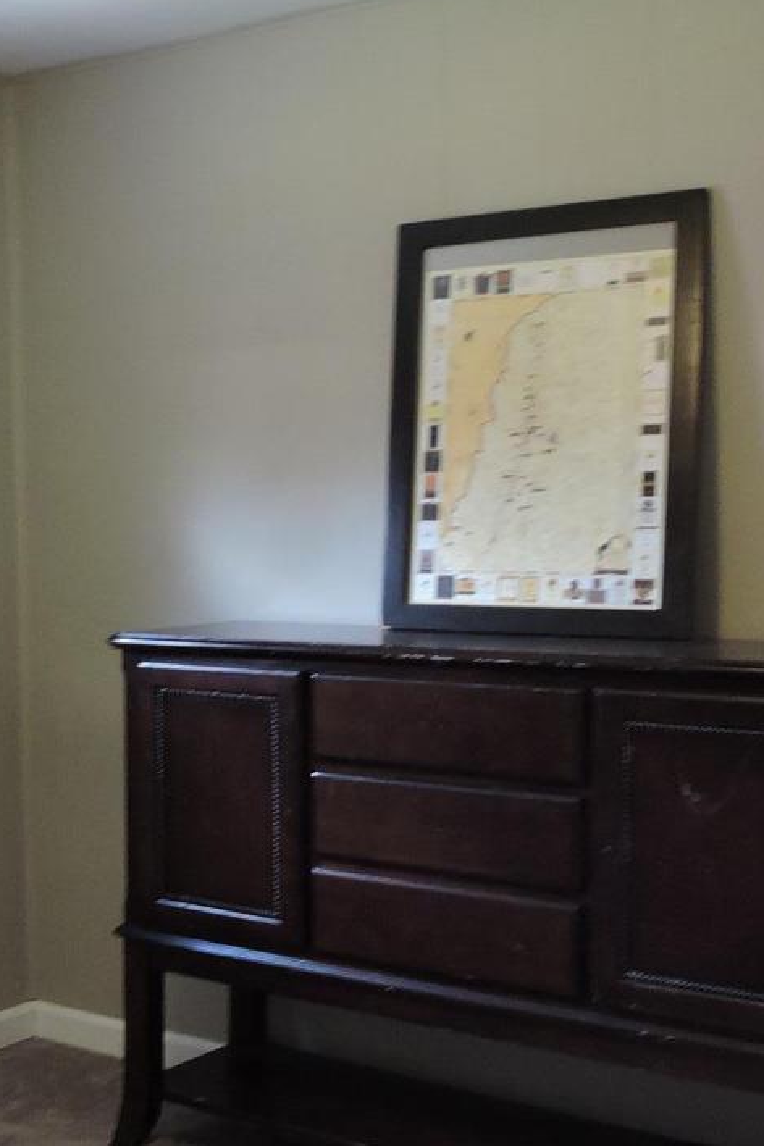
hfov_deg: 24.0
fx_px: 1720
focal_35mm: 54
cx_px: 16
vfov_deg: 36.9
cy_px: 605
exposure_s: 1/10
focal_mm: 4.3
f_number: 3.3
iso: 400
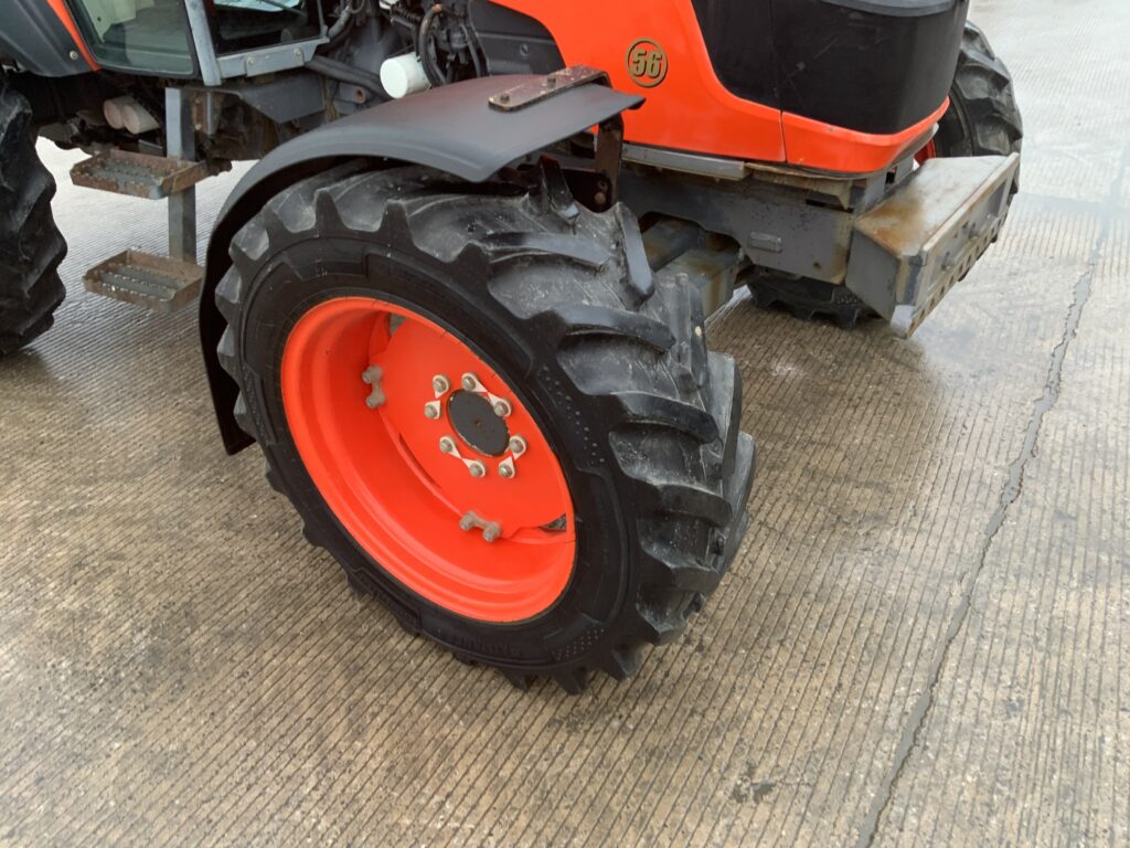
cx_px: 565
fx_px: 947
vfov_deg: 48.2
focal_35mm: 29
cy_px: 424
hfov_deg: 61.7
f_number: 1.8
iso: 50
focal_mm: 3
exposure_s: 1/122
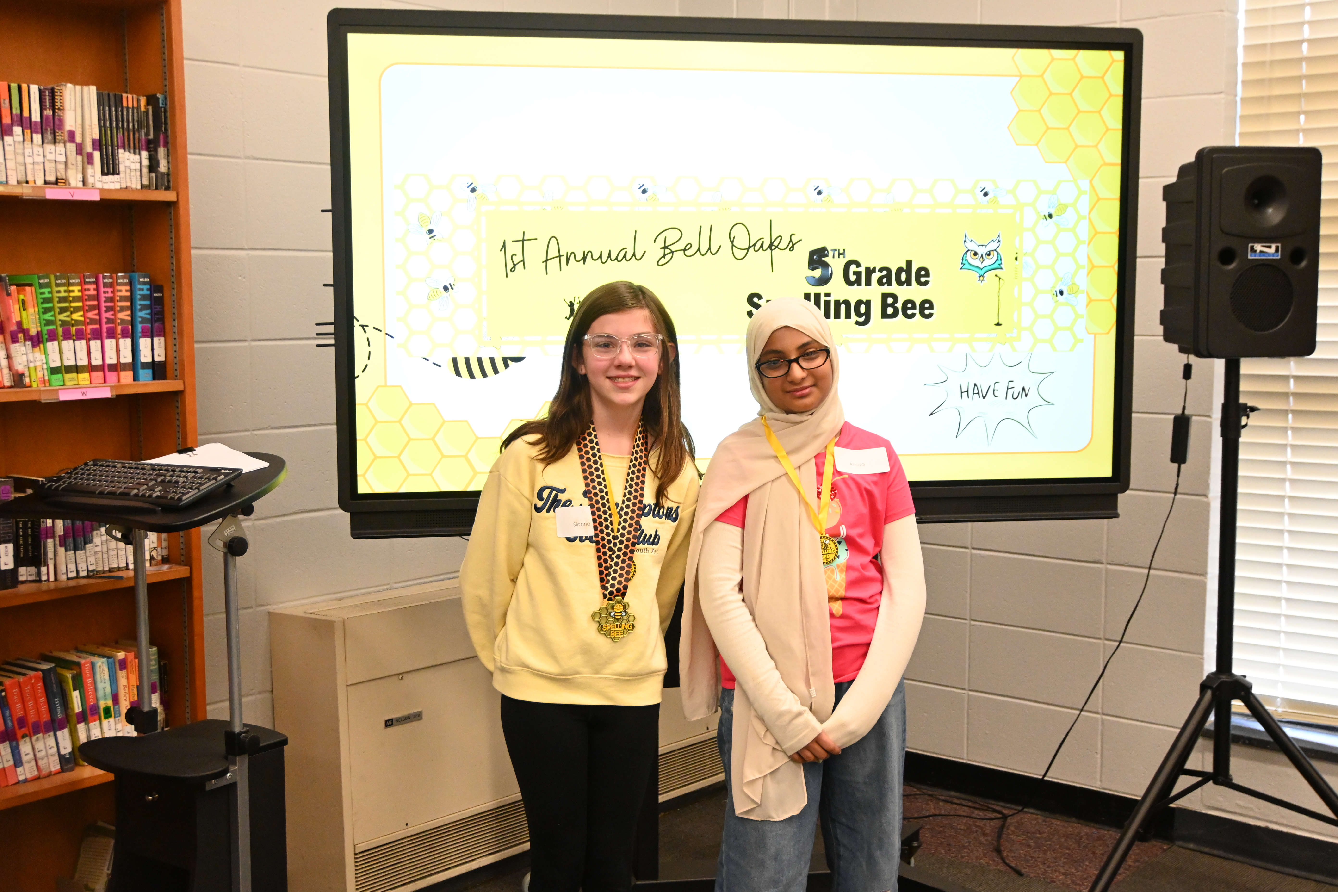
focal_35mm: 41
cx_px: 669
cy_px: 446
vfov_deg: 32.4
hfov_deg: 47.2
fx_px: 1533
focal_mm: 27.5
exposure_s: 1/125
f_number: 4.5
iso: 2800
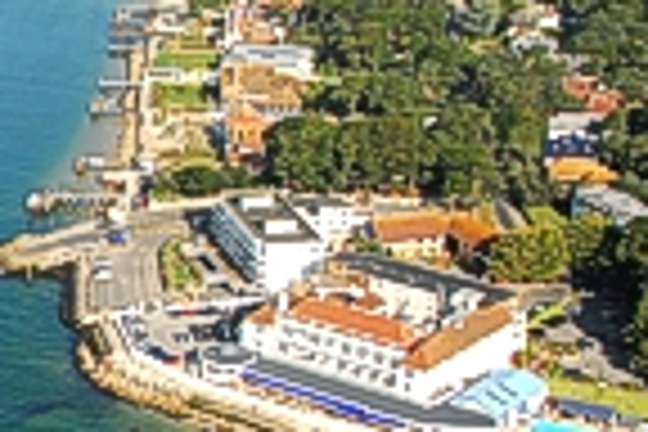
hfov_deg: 18.7
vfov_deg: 13.3
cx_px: -144
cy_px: 227
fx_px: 1854
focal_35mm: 103
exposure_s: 1/500
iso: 160
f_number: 6.3
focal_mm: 22
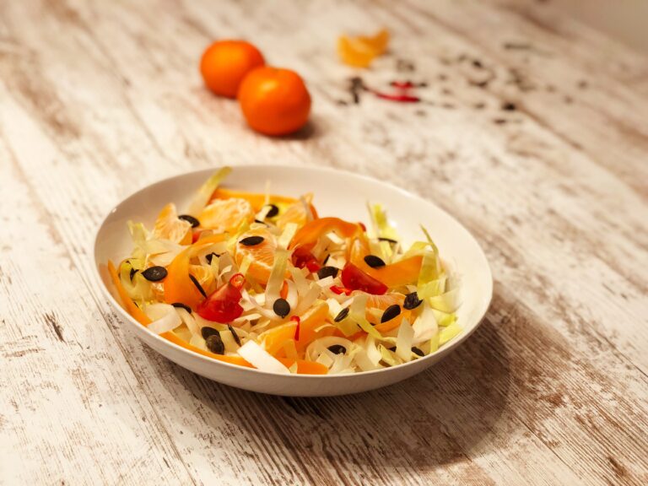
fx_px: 973
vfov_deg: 28.0
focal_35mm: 52
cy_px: 243
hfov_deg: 36.8
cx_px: 324
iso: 125
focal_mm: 6
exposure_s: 1/33
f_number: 2.4
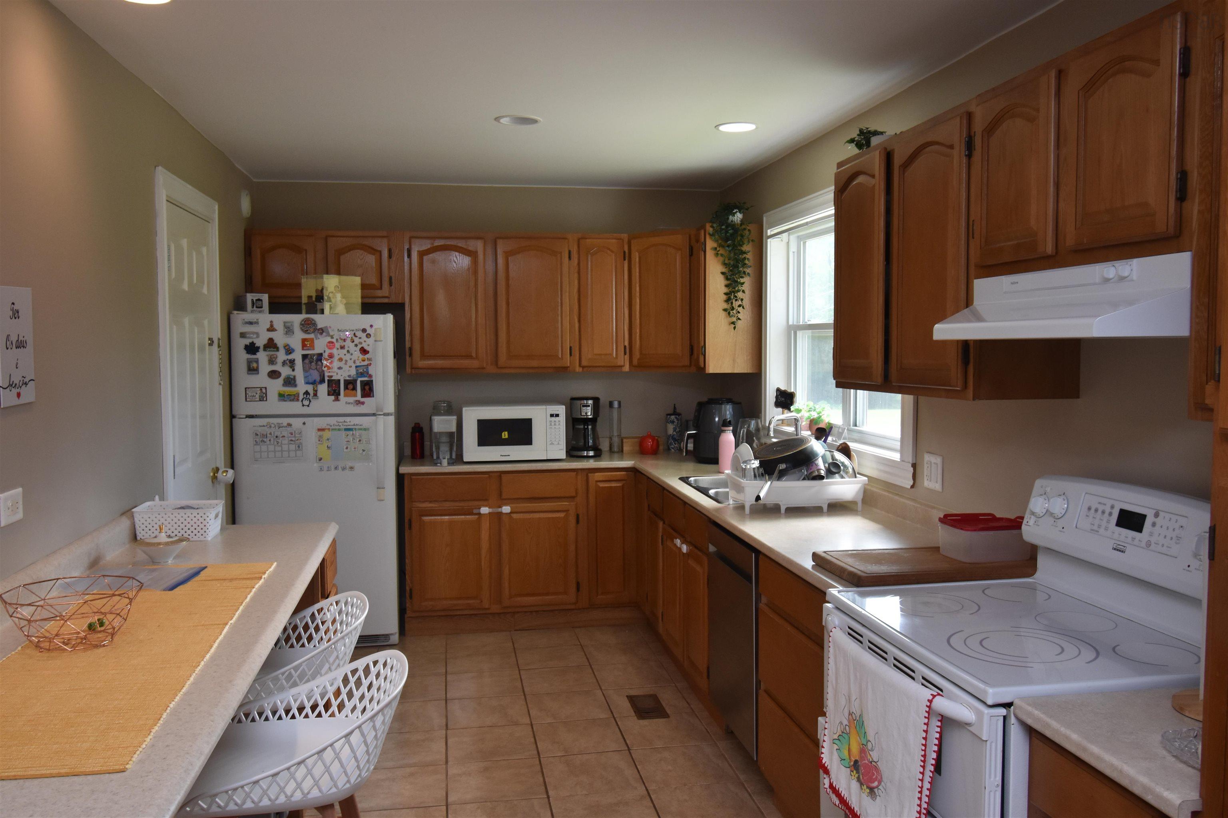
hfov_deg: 61.9
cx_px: 614
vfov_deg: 43.6
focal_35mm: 30
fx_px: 1023
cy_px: 409
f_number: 5.6
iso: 560
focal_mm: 20
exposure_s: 1/60
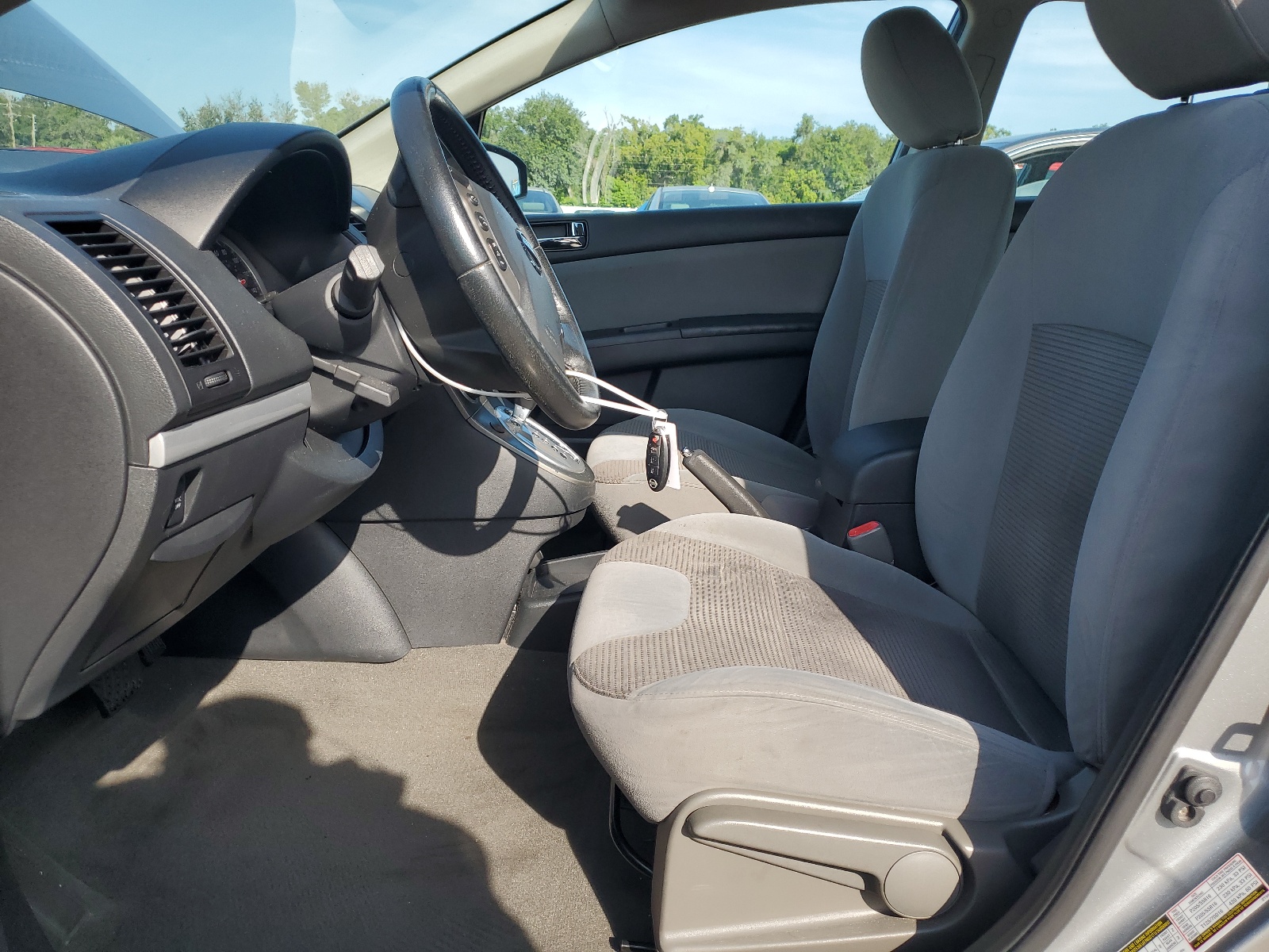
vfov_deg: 53.1
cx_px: 634
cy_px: 476
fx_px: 953
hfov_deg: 67.3
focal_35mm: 26
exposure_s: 1/1250
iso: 50
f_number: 1.5
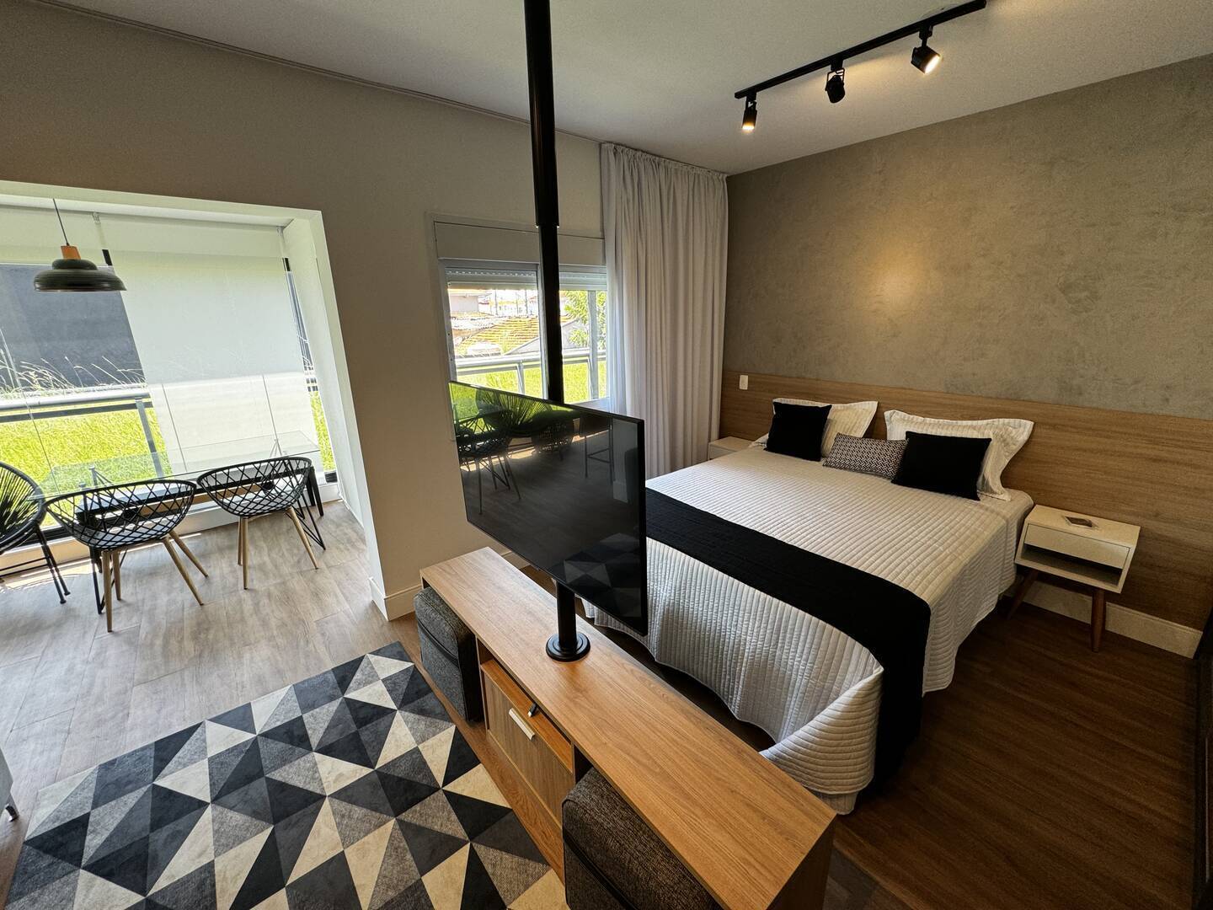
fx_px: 491
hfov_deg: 102.1
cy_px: 455
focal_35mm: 14
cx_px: 606
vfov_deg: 85.7
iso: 100
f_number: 2.2
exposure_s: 1/99
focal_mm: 2.22
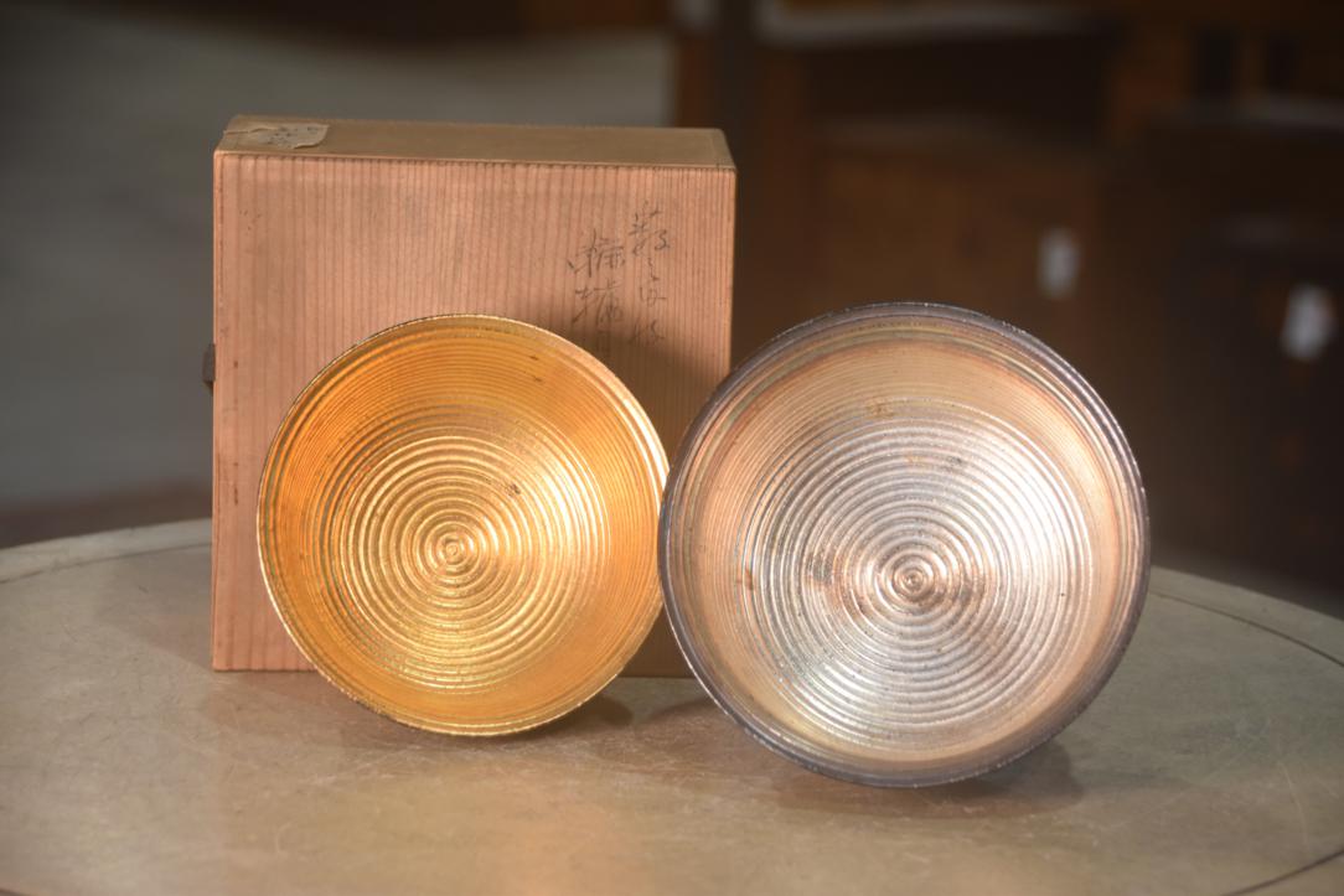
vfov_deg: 10.2
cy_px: 448
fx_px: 5040
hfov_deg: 15.2
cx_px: 672
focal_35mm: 135
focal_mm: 90
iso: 450
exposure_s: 1/60
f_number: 5.6
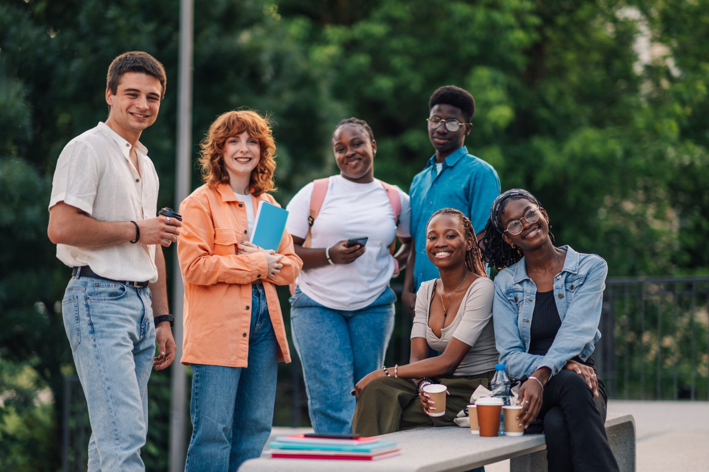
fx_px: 1674
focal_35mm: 85
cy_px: 236
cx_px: 354
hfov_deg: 23.9
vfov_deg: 16.1
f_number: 1.4
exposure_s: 1/250
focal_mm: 85
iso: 80
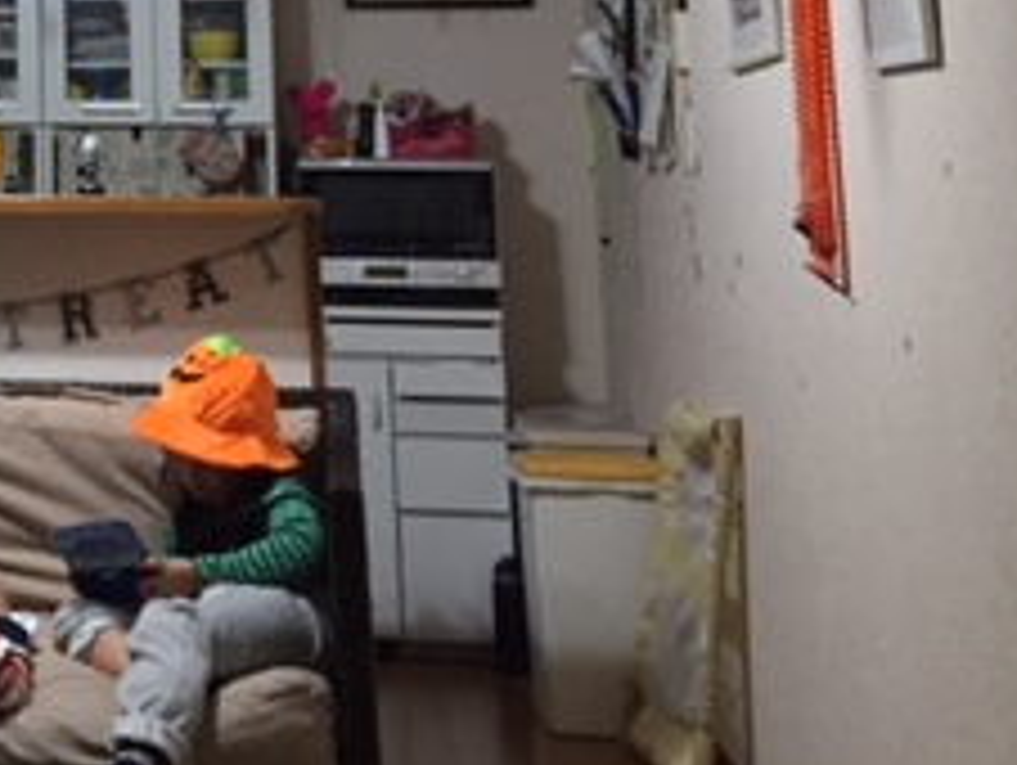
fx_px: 2412
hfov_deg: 21.9
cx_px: -230
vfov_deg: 16.9
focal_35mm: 82
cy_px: -266
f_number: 2.2
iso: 160
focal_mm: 4.15
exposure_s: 1/30
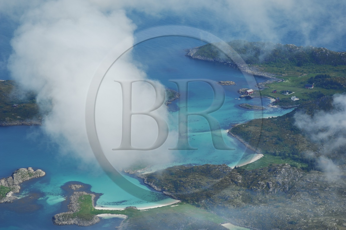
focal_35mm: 255
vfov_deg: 5.4
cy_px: 115
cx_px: 173
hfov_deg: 8.1
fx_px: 2447
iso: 100
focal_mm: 170
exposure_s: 1/2000
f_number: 3.2
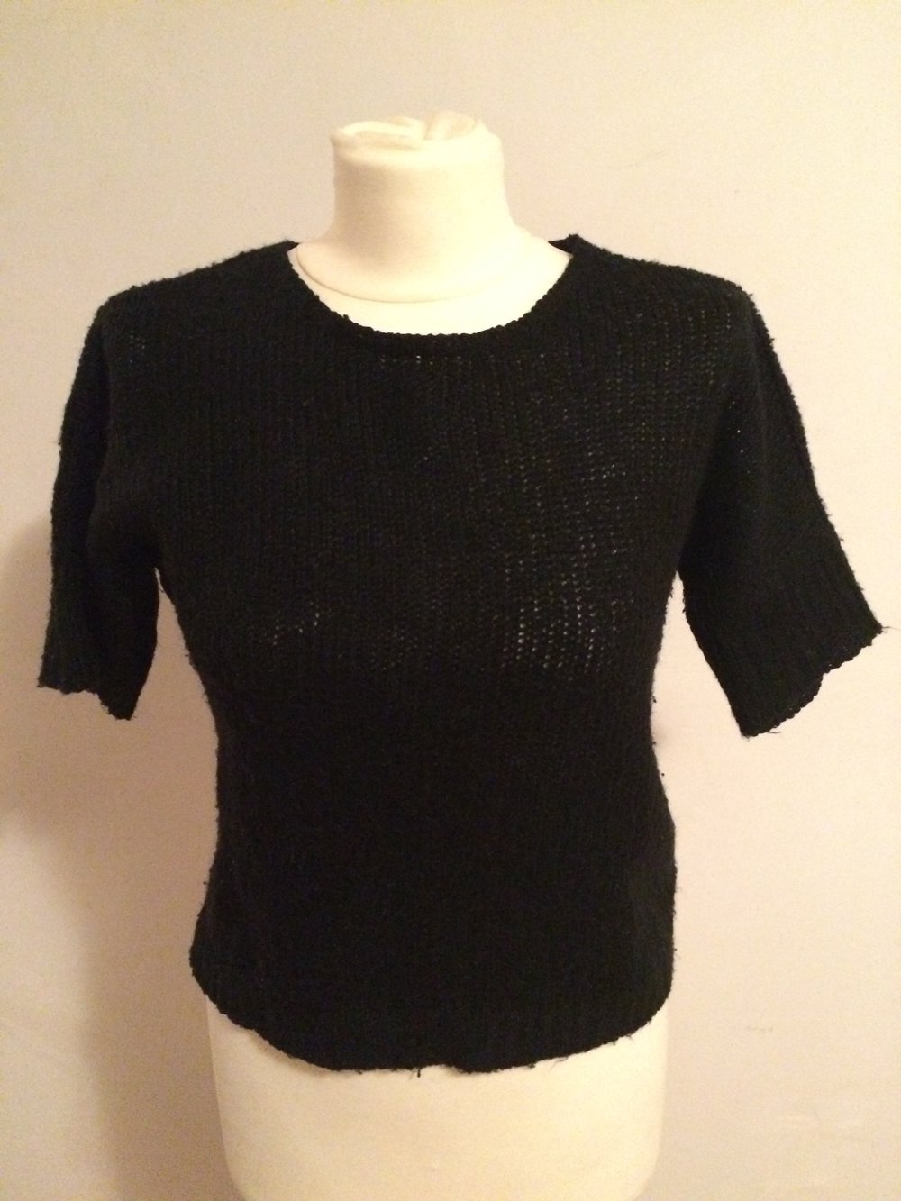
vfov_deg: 61.7
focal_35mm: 29
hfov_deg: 48.2
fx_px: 1006
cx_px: 450
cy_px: 600
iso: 800
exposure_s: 1/17
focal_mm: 4.15
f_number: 2.2
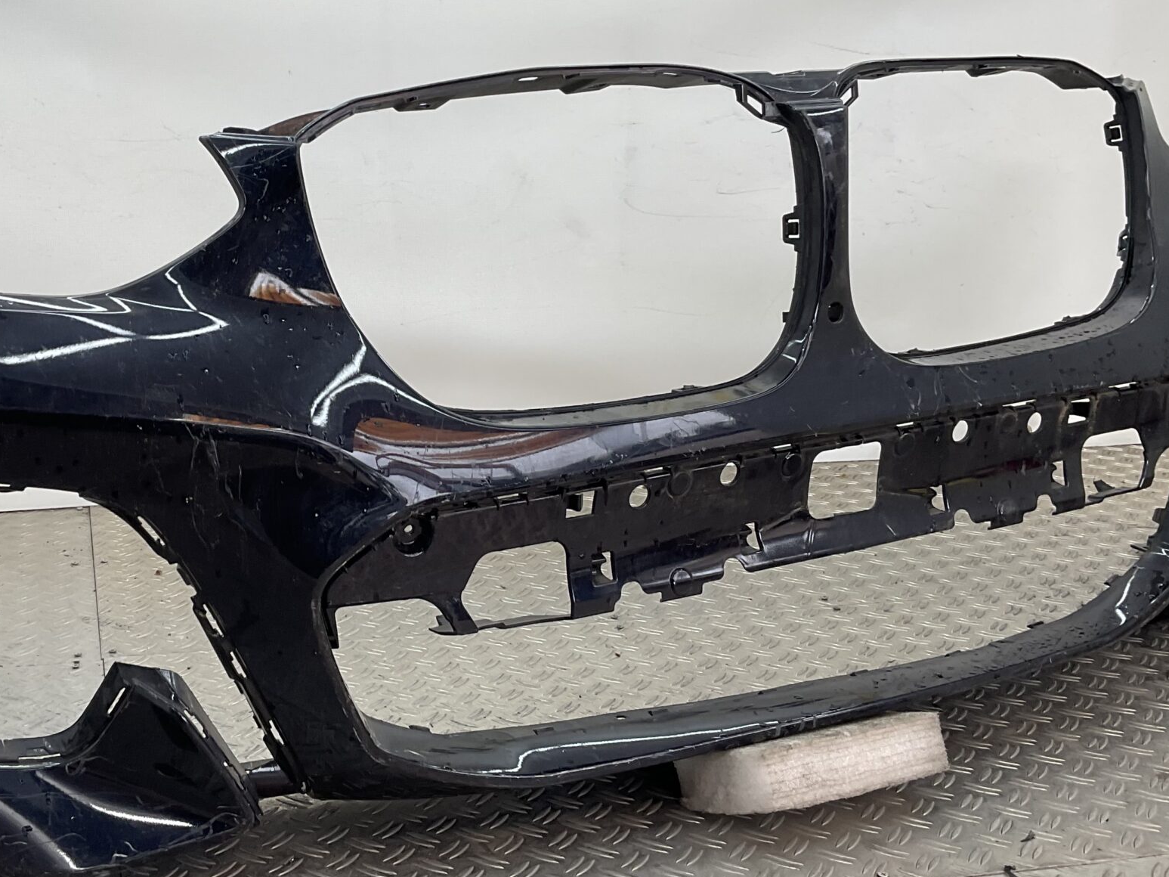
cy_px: 361
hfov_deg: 39.1
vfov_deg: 30.2
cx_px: 378
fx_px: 1621
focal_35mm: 48
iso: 16
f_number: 1.8
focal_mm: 3
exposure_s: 1/102
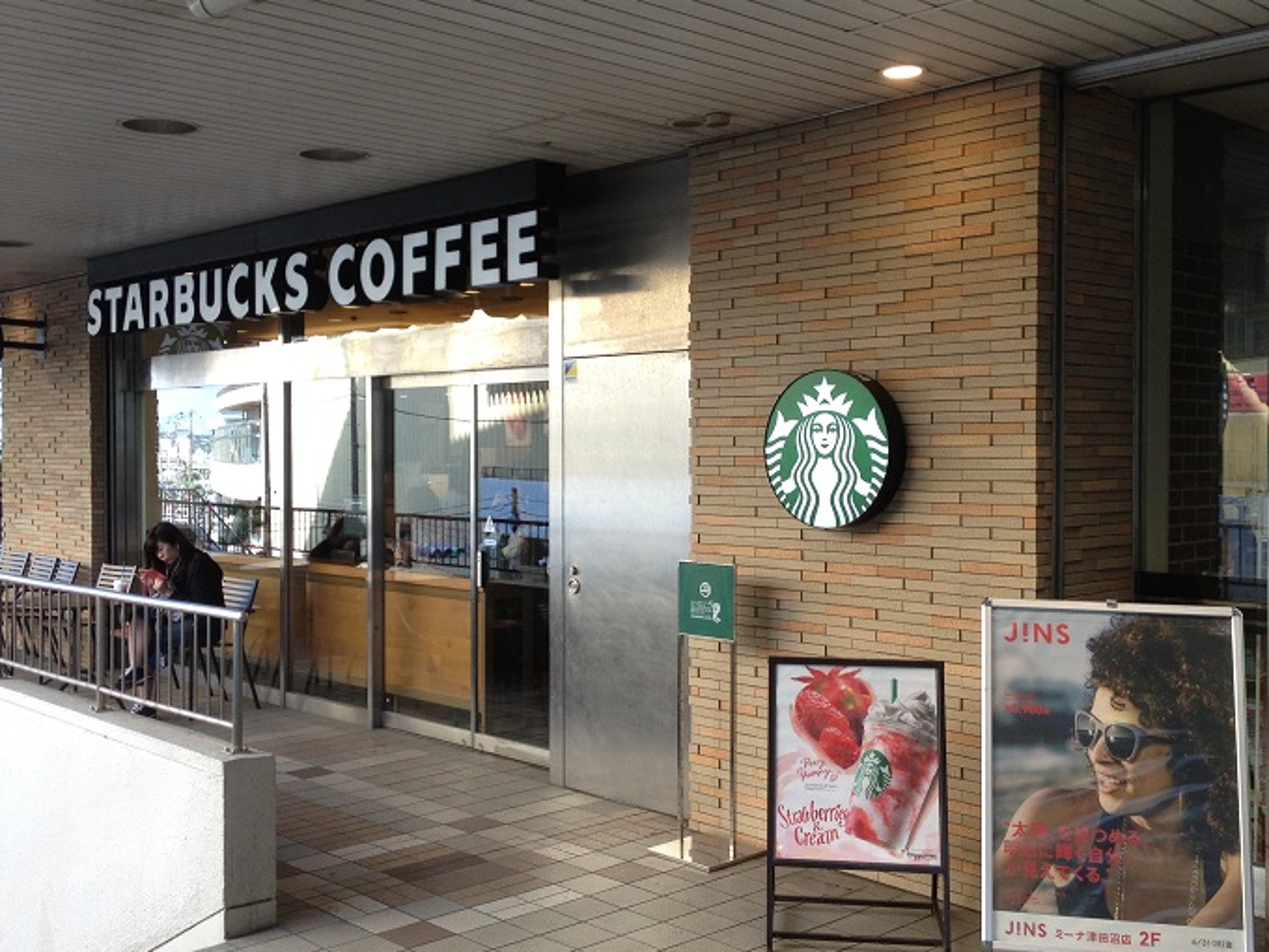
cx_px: 631
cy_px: 474
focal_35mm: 42
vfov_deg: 34.3
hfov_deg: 44.8
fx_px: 1540
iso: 80
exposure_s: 1/143
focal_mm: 4.28
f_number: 2.4
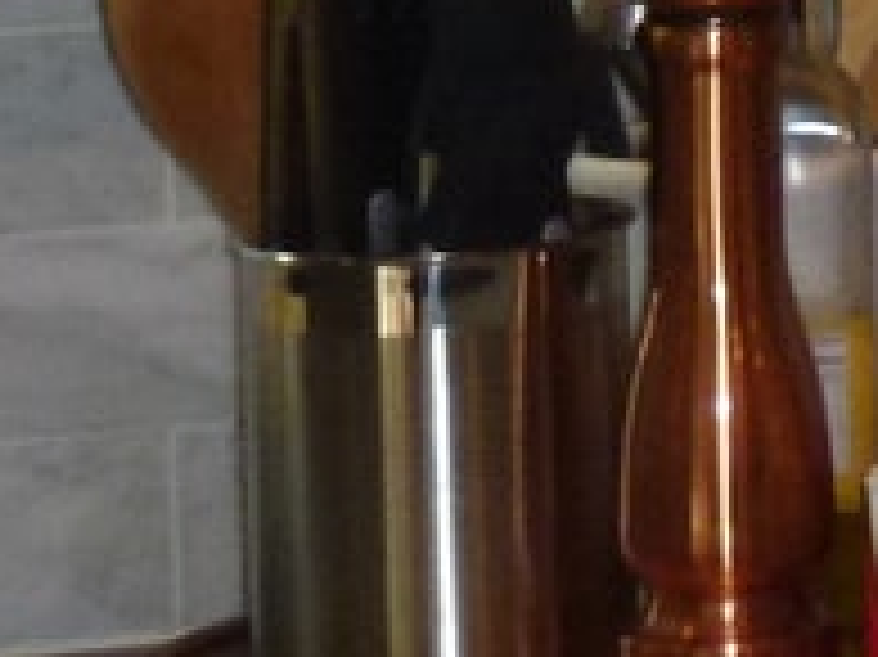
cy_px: -904
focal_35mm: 280
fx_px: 7098
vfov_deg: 5.1
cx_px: 2528
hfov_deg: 6.5
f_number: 3.9
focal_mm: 7.4
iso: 200
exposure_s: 1/60
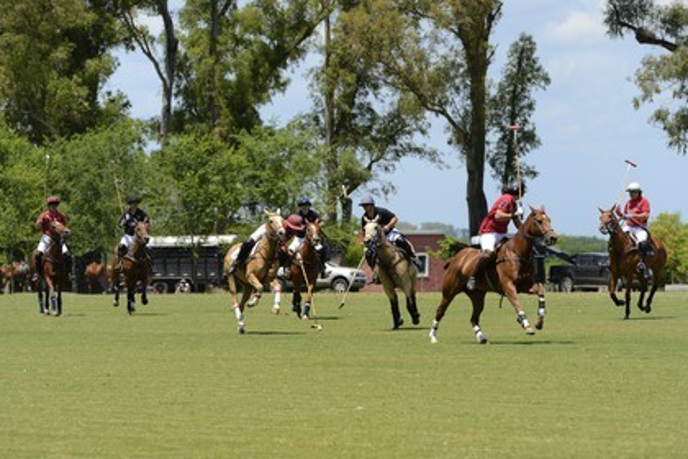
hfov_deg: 10.3
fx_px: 3822
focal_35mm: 200
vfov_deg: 6.9
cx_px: 344
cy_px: 230
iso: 400
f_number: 7.1
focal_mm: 200
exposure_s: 1/1250
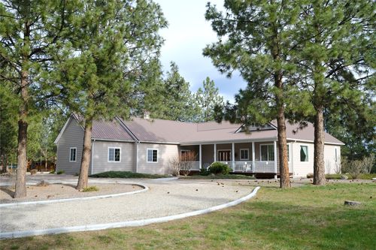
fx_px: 365
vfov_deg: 37.8
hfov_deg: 54.5
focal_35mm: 35
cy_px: 125
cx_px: 188
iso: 160
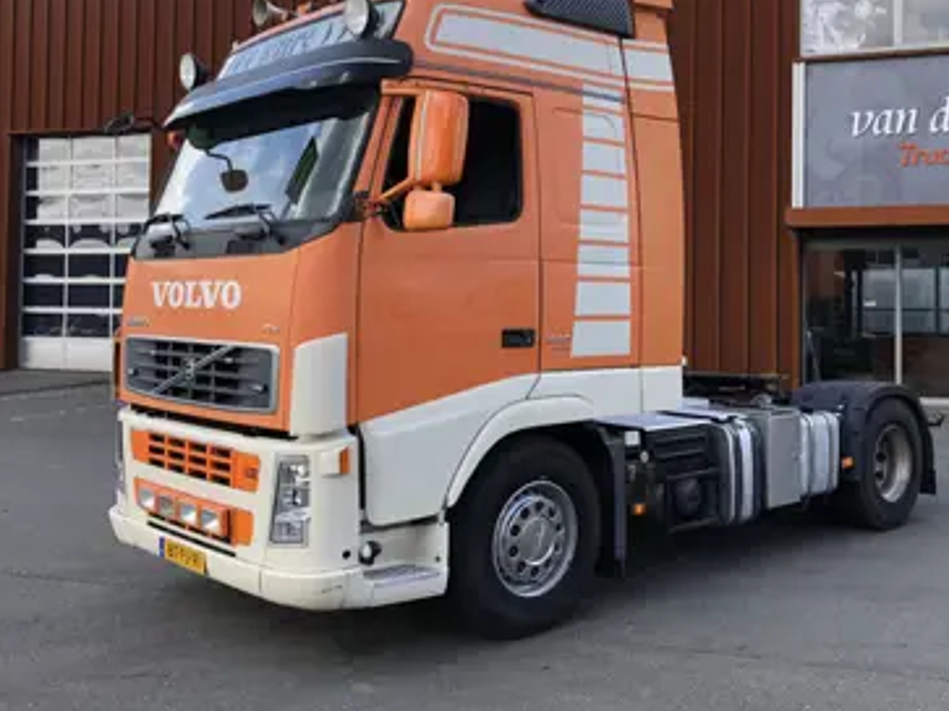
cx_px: 573
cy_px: 274
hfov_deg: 49.8
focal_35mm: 37
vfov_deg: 38.4
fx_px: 1014
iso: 20
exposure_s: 1/400
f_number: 1.8
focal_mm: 3.99
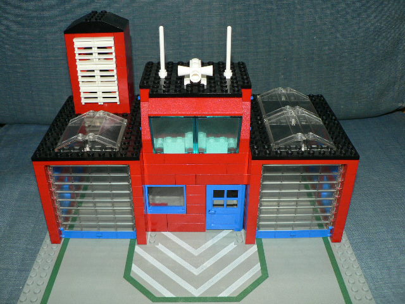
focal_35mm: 36
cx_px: 202
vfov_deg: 39.7
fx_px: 421
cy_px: 152
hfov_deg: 51.4
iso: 100
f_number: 2.8
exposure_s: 1/60
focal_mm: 6
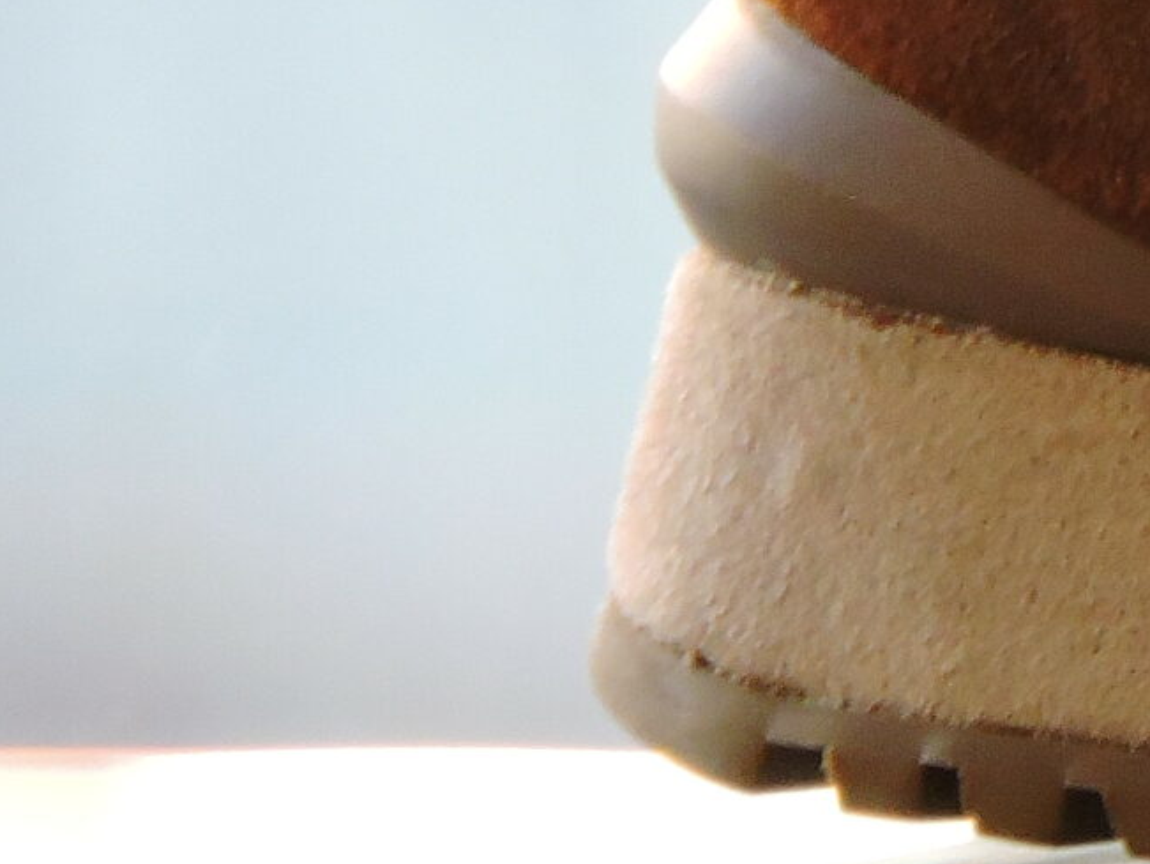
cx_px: 2228
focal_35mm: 3144
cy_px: -316
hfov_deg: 0.6
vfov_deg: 0.5
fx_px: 104507
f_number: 5.6
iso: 400
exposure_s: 1/60
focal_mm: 143.3
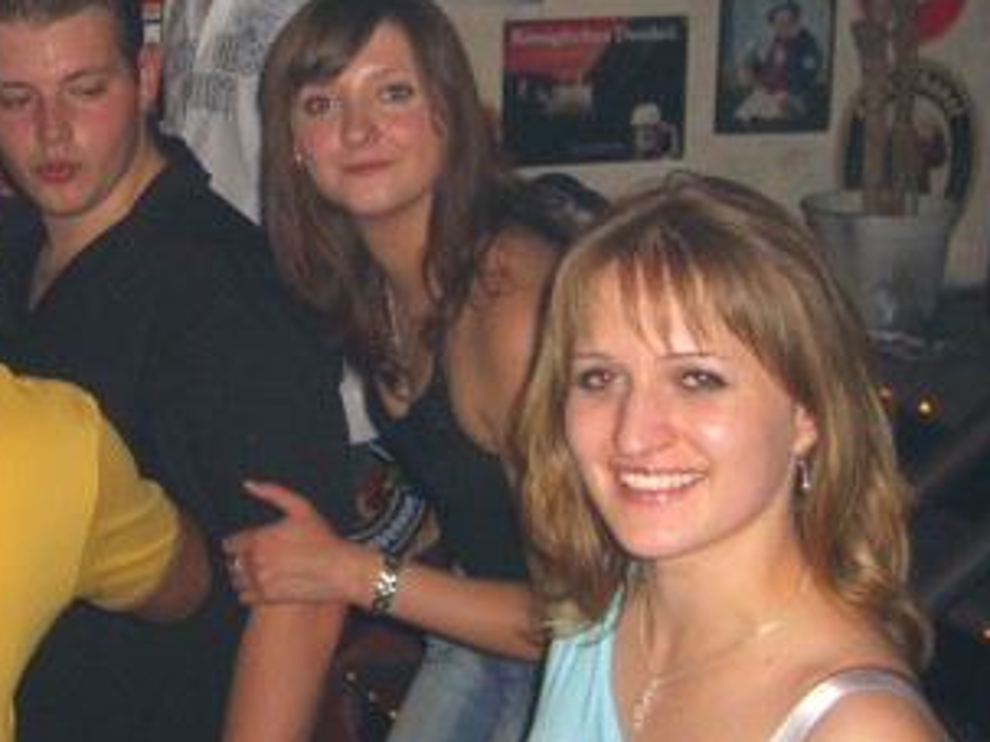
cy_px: 229
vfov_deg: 16.2
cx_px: 252
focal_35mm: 91
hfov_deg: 21.4
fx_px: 2602
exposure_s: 1/60
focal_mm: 9.5
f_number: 3.1
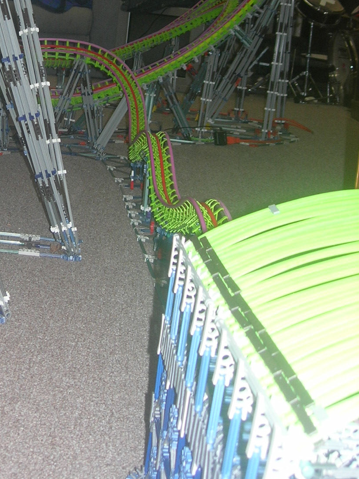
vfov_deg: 27.0
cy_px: 110
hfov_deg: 20.3
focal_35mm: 71
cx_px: 27
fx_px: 982
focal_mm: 7.8
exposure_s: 1/60.1
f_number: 2.8
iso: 64
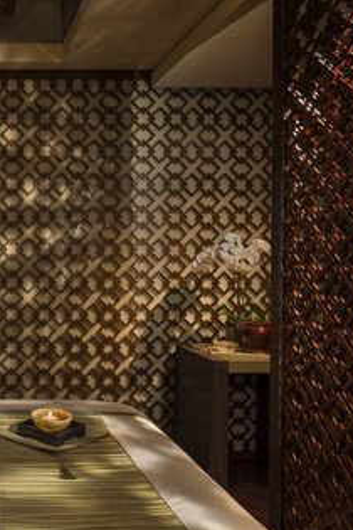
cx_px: -30
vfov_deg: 58.7
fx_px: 471
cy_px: 268
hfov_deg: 35.5
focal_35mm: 32
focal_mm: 21
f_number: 11
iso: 100
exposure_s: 1/1.67
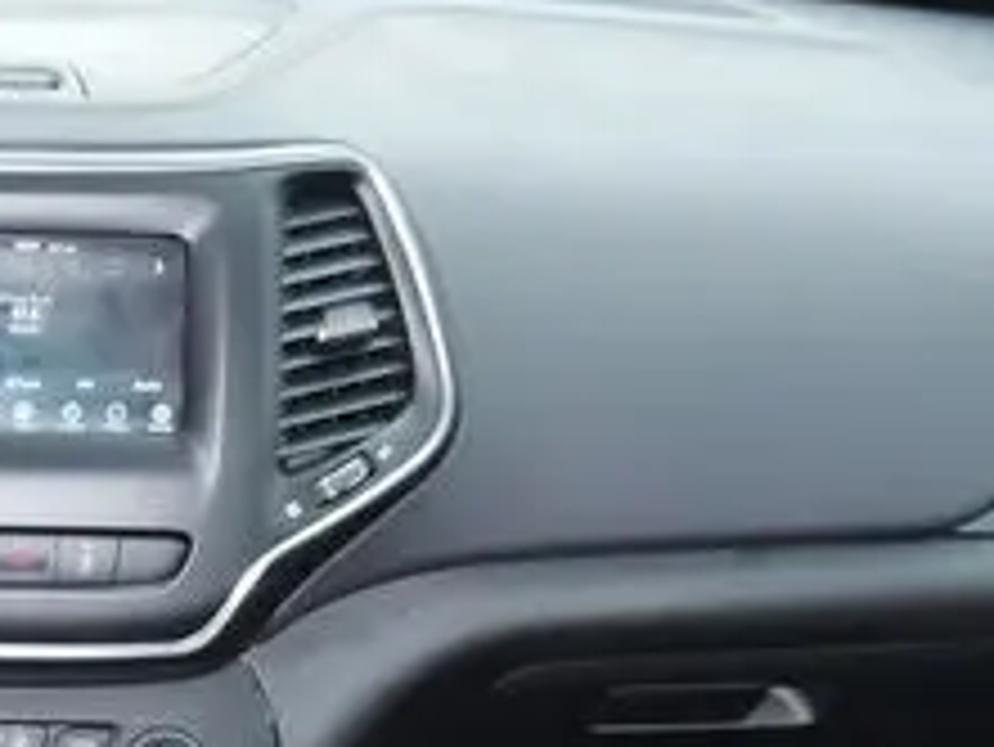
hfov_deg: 22.8
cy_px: 1001
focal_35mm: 81
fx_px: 2327
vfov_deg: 17.0
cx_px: -85
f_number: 5
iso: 800
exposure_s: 1/60
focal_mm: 14
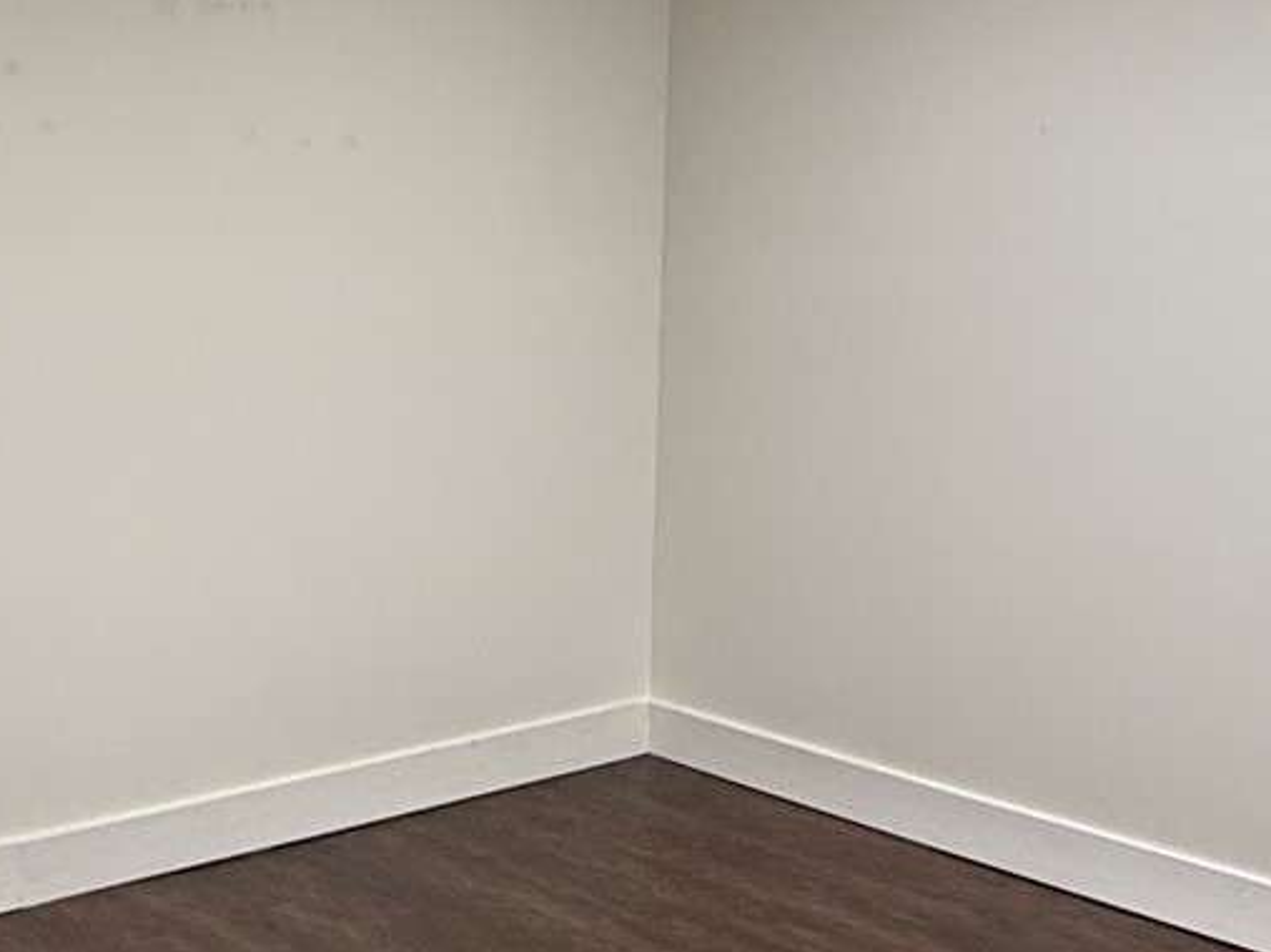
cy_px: 436
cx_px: 451
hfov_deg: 35.9
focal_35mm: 53
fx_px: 1946
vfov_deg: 27.5
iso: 125
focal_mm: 2.22
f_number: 2.2
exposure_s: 1/120
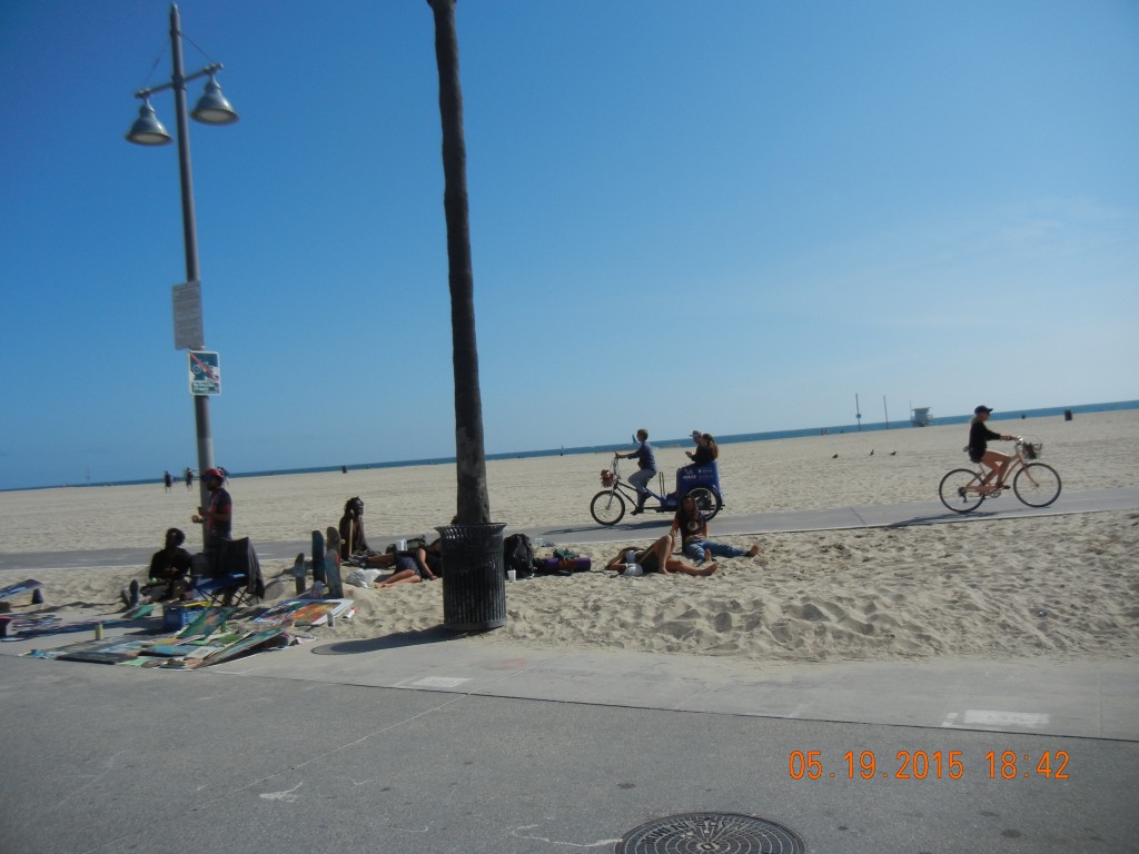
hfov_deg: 60.0
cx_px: 570
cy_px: 427
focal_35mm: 30
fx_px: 987
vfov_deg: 46.8
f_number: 7
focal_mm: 5.4
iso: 160
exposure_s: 1/890
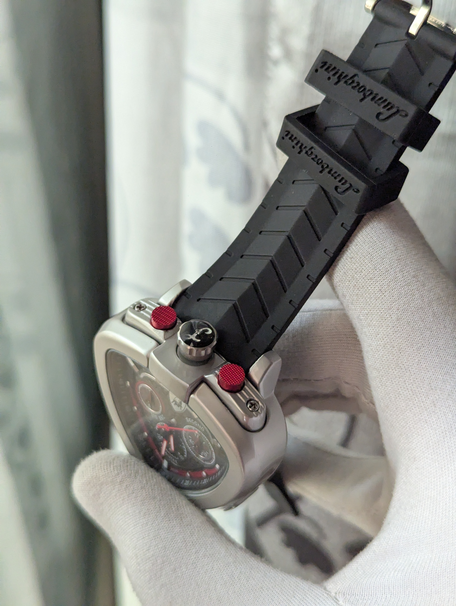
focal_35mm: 48
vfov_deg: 39.6
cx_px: 228
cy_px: 303
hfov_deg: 30.3
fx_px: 841
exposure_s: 1/463
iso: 1059
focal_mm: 6.81
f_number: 1.85
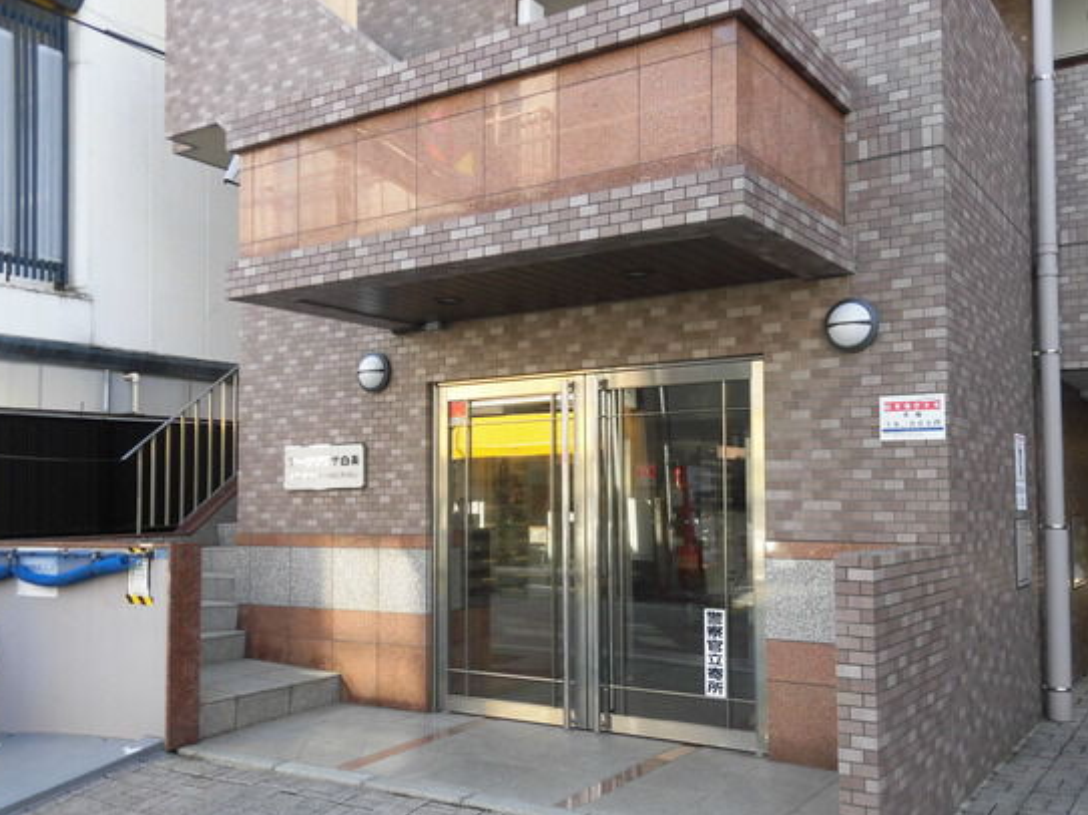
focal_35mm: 31
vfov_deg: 45.4
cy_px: 436
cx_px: 574
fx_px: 974
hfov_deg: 58.3
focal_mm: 4.98
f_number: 3.3
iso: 100
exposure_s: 1/100
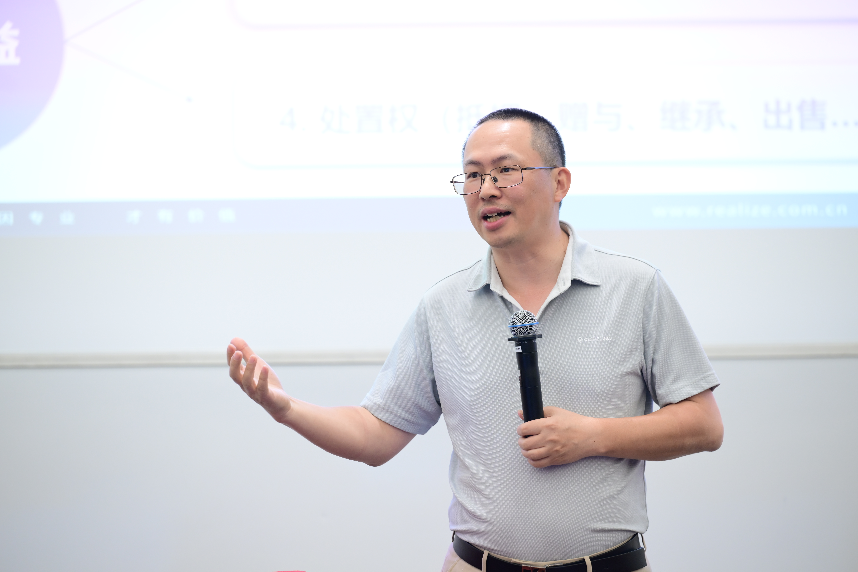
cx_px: 429
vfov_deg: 7.4
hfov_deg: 11.1
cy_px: 286
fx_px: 4409
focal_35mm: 185
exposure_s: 1/160
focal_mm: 185
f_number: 3.5
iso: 1000
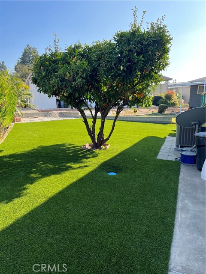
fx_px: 206
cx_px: 103
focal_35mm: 26
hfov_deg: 53.1
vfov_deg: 67.3
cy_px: 137
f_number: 1.6
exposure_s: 1/943
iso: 50
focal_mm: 5.1
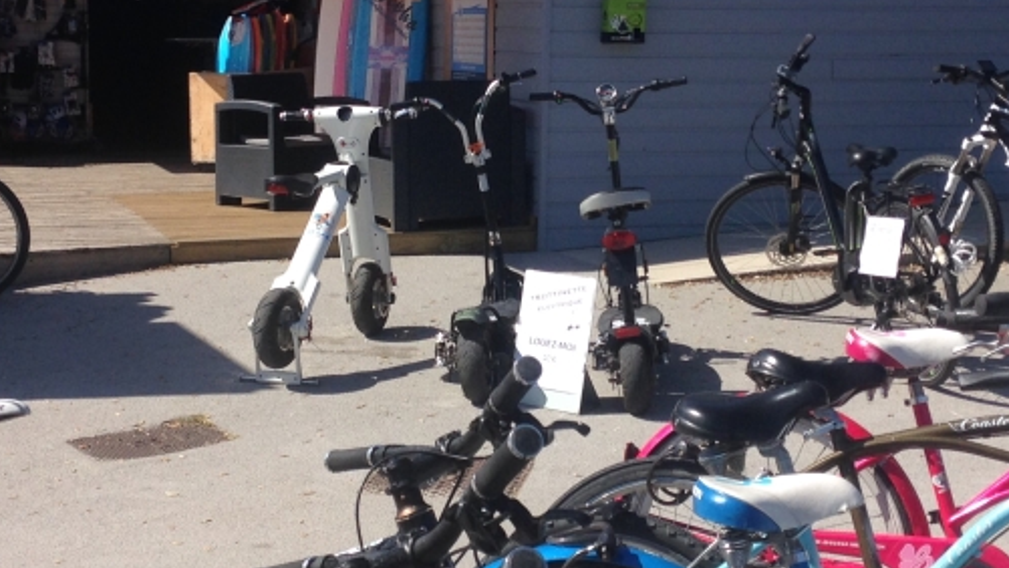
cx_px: 495
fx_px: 2034
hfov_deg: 27.9
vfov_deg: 15.9
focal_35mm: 76
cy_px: 262
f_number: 2.4
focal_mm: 4.12
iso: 50
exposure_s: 1/1695
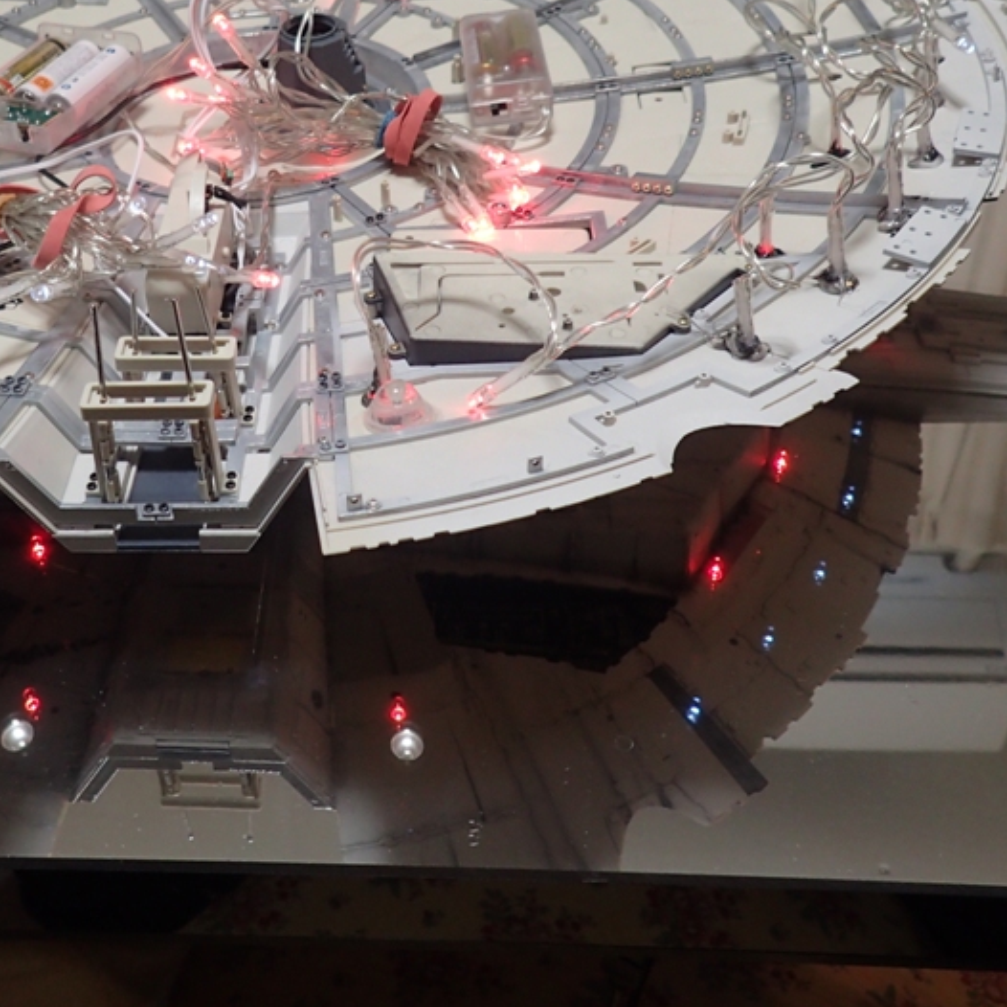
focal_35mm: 43
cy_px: 356
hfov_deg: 38.8
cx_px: 345
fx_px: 1415
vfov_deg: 38.8
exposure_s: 1/50
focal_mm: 4.5
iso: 200
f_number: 2
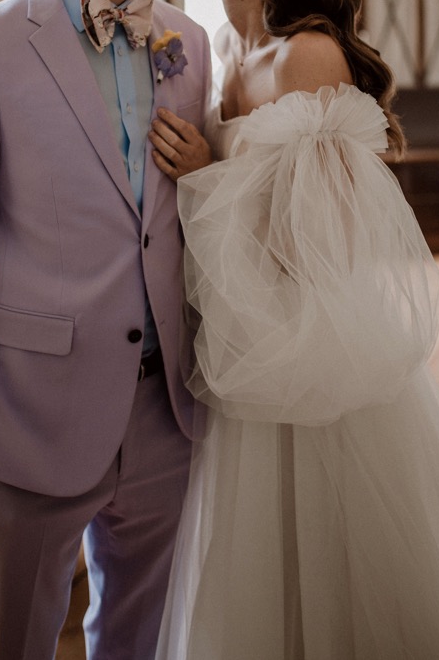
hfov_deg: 25.5
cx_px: 192
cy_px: 162
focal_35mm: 53
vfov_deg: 36.6
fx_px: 971
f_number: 1.4
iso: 100
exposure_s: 1/125
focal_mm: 35
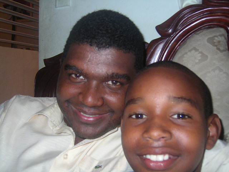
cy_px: 86
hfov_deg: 51.4
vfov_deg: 39.7
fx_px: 238
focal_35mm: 36
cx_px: 114
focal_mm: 5.6
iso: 100
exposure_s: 1/30
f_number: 2.8
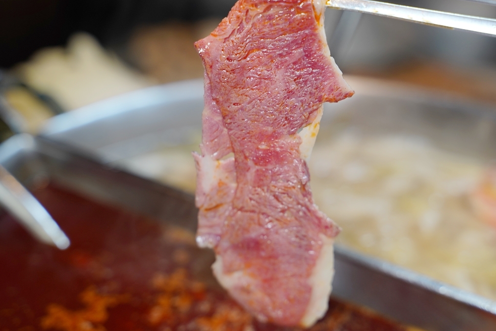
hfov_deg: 22.9
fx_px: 1226
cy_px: 153
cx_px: 268
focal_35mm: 89
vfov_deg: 15.4
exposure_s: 1/80
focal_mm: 75
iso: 400
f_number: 4
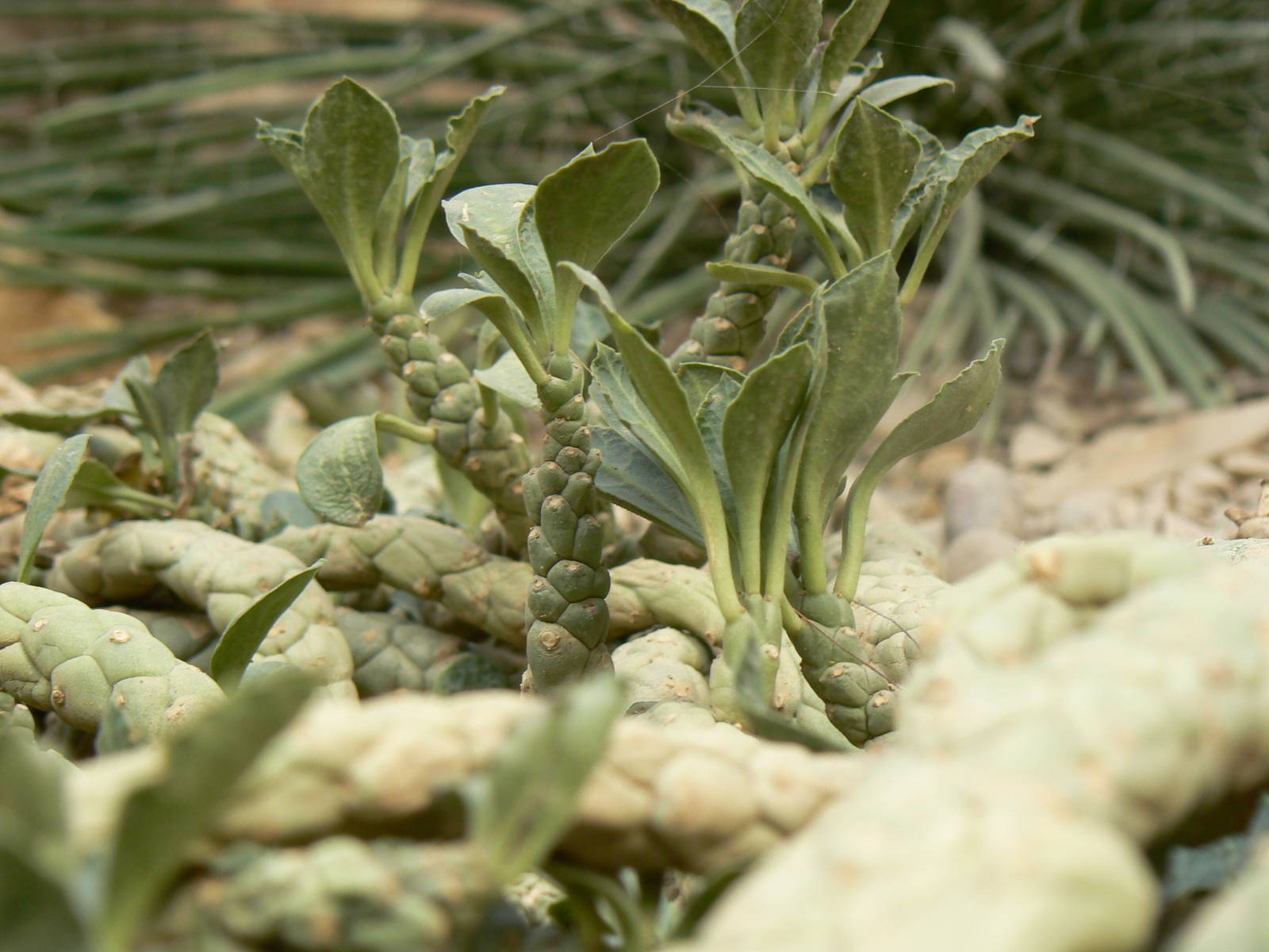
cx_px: 634
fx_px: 3739
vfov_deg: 14.5
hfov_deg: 19.3
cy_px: 476
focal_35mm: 102
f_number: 3.6
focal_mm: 16.9
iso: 100
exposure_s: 1/50
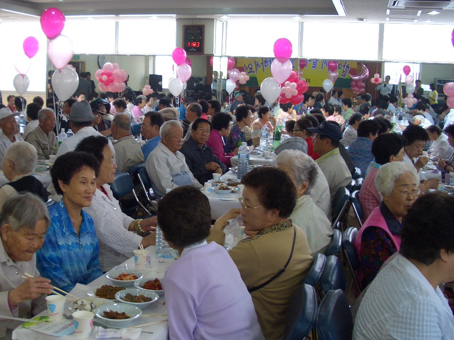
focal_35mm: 46
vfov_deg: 31.5
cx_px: 160
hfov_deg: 40.8
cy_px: 170
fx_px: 603
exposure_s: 1/80
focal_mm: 5.8
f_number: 2.6
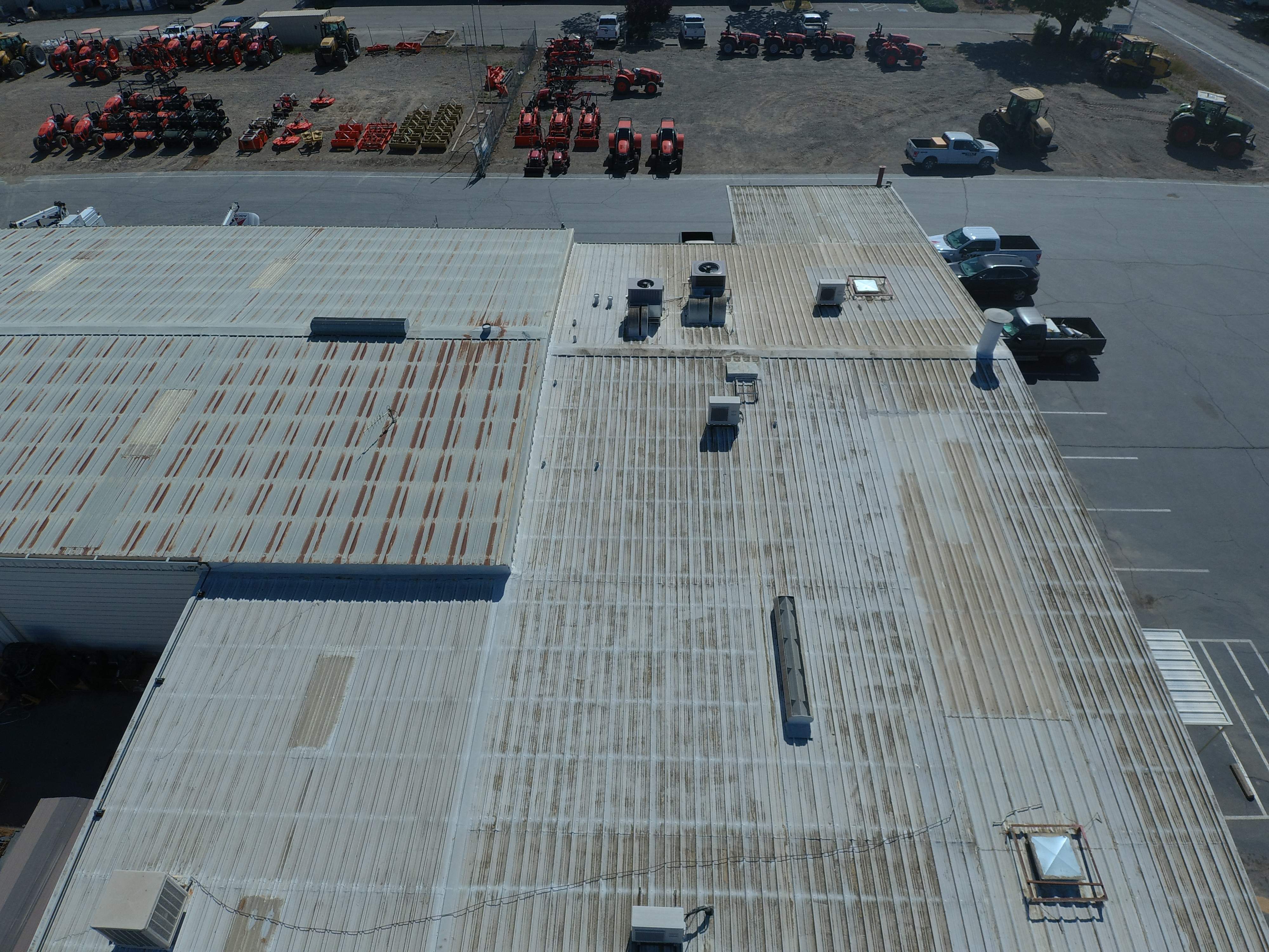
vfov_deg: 74.7
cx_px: 634
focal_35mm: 17
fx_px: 623
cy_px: 476
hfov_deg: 91.0
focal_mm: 3.15
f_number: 2.8
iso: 100
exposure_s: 1/2551
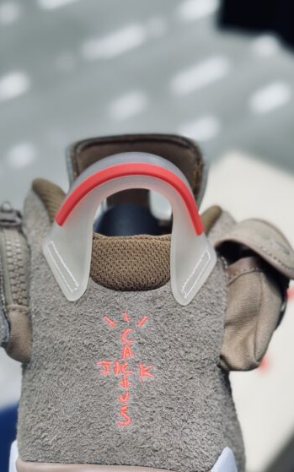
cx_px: 126
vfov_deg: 24.1
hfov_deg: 15.3
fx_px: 1091
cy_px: 360
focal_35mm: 85
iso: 64
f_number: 1.78
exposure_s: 1/100
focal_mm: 6.86
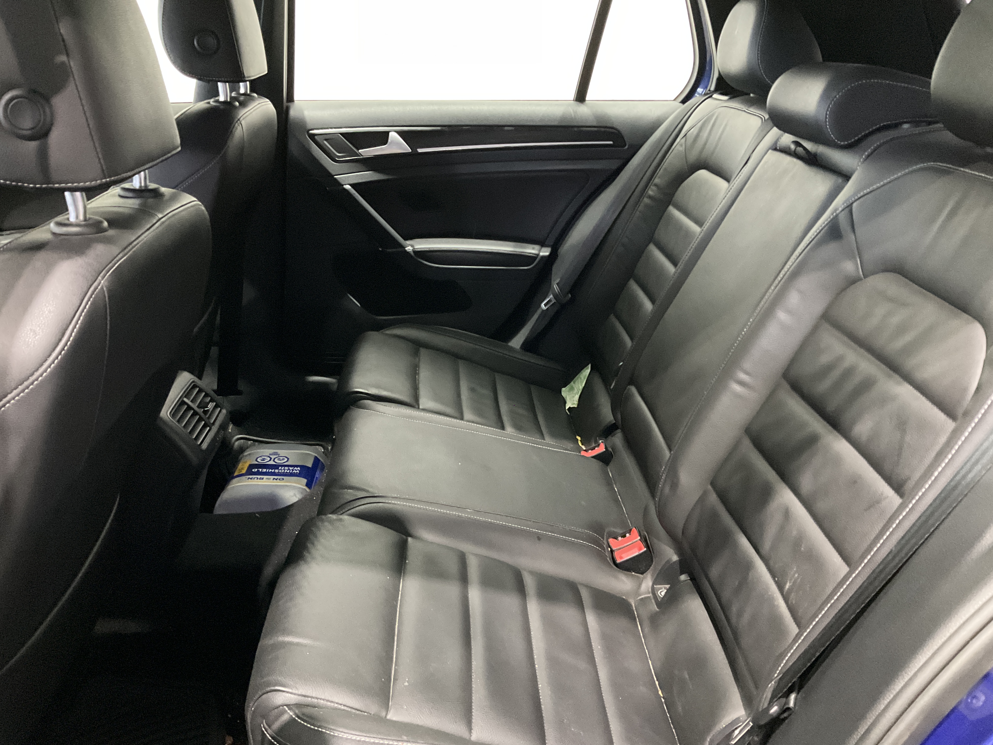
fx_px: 832
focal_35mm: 29
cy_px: 372
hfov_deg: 61.7
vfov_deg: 48.2
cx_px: 496
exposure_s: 1/24
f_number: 1.8
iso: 500
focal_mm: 3
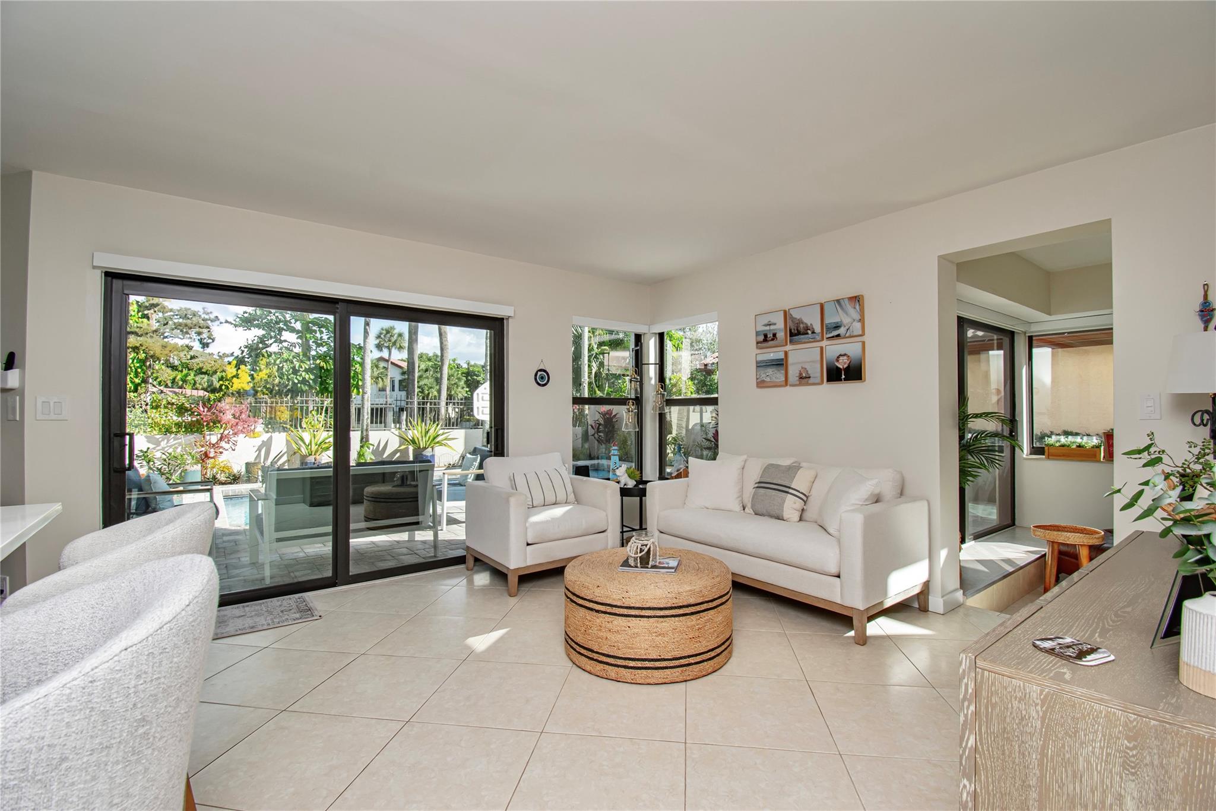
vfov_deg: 77.3
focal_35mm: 15
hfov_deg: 100.4
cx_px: 608
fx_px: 507
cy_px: 406
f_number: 9
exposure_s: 1/125
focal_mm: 10
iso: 400
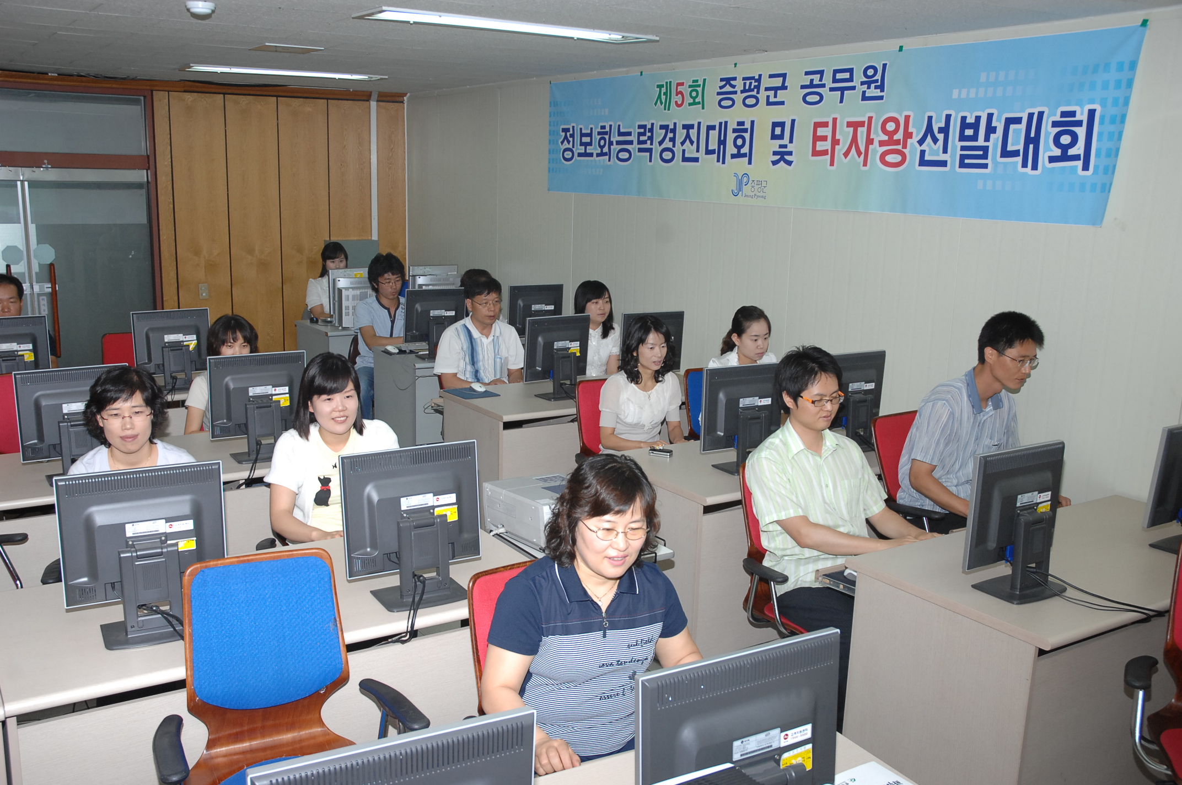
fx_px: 1082
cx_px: 591
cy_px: 392
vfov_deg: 39.9
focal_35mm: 33
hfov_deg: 57.3
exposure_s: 1/60
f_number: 5.6
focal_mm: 22
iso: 400
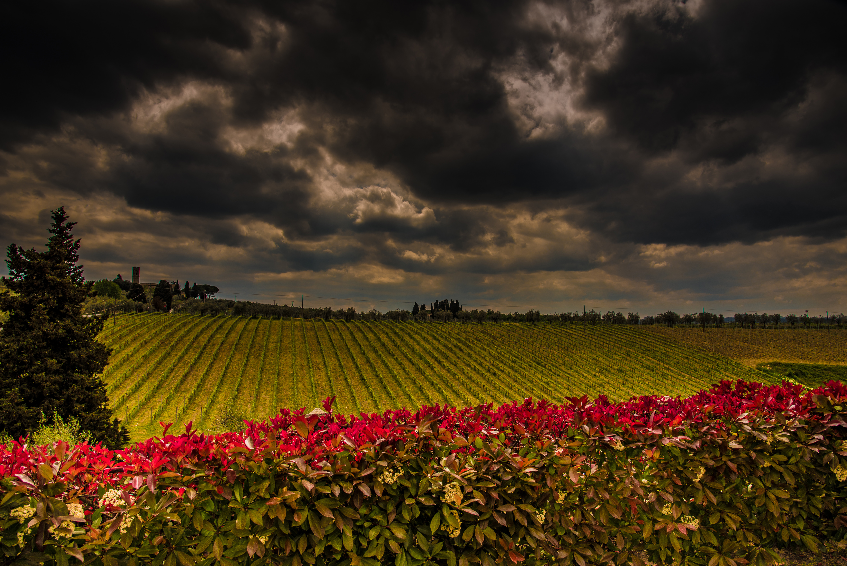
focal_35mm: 24
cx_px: 424
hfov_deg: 73.7
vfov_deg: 53.2
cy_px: 283
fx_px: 565
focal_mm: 24
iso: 100
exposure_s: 1/200
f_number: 11
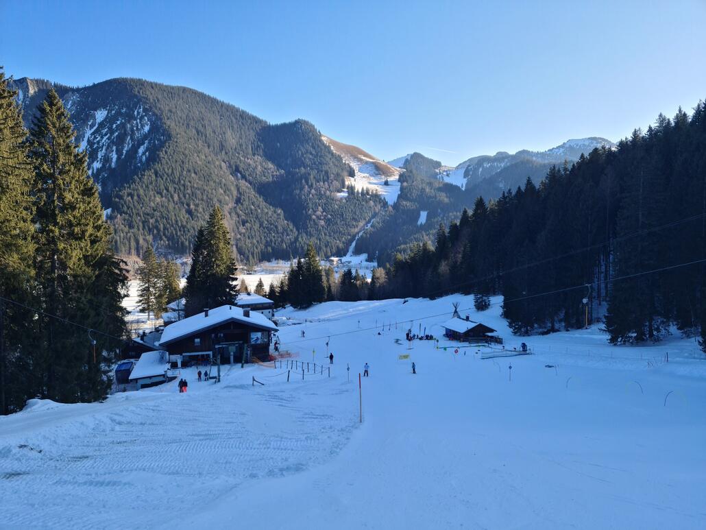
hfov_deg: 65.3
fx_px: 551
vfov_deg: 51.4
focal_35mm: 27
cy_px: 265
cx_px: 353
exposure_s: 1/280
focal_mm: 5.9
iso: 25
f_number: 2
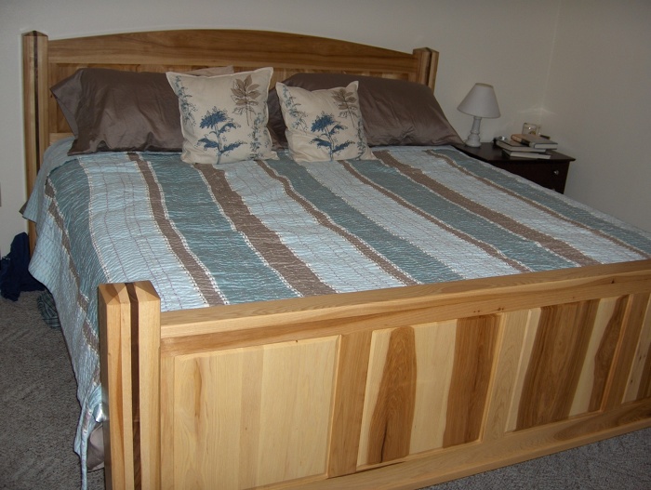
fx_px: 734
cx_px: 326
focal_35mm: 39
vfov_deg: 36.9
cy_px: 245
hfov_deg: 47.8
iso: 100
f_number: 2.8
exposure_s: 1/60
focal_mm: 8
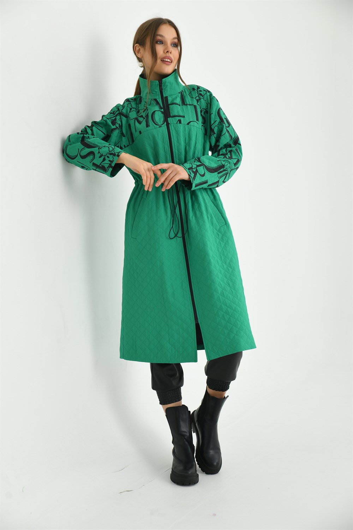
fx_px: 809
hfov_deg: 24.6
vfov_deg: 36.2
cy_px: 265
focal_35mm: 55
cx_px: 176
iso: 200
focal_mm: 55
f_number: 5.6
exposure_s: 1/125
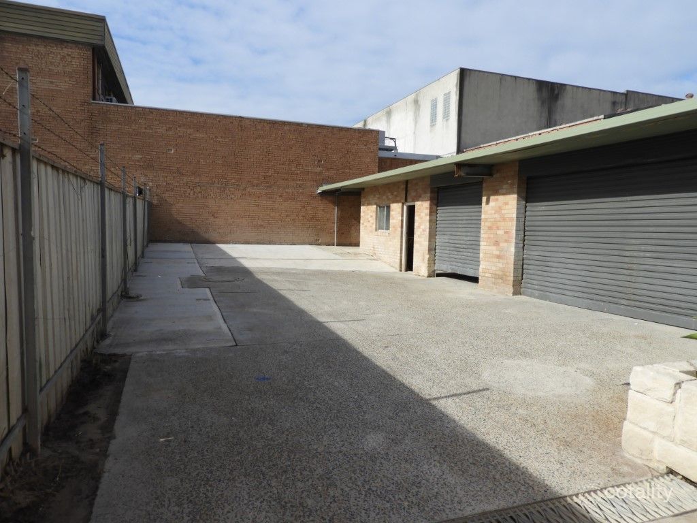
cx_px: 348
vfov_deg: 56.8
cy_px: 262
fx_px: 483
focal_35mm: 24
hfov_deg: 71.6
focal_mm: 4.3
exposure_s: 1/1600
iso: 100
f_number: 3.3
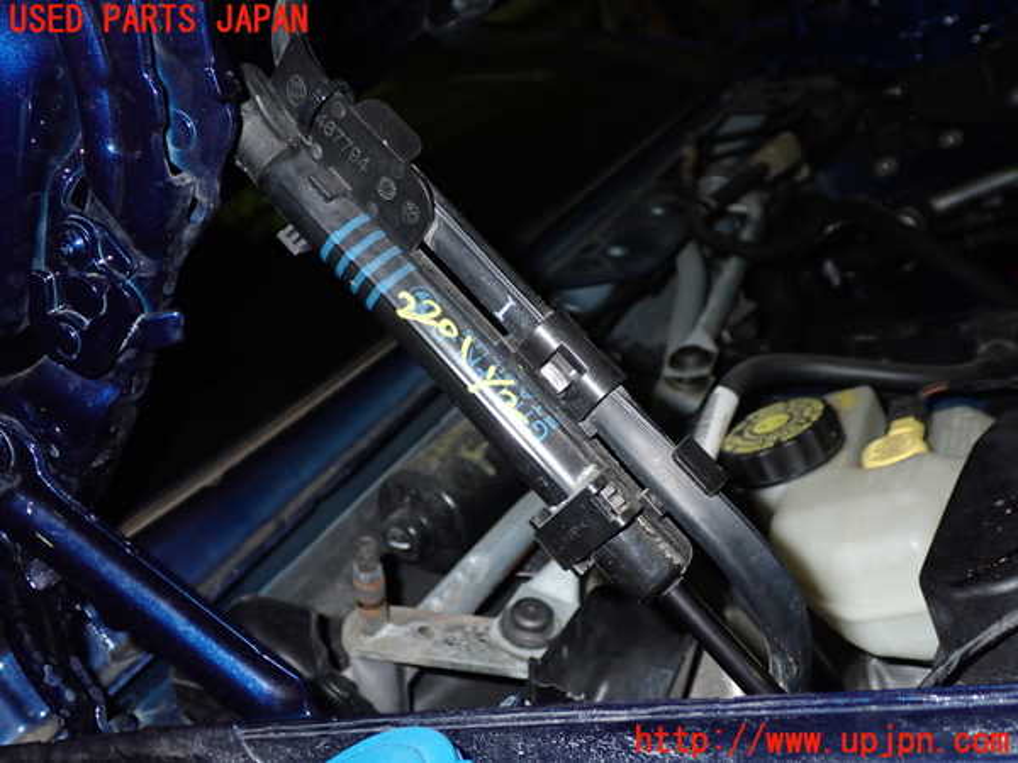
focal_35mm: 36
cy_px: 382
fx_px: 1059
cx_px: 509
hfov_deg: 51.4
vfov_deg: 39.7
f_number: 7.1
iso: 500
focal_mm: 6.37
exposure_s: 1/40
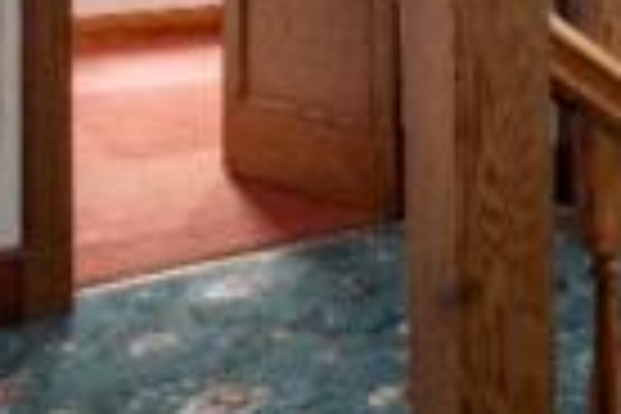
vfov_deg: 17.9
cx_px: 691
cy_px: -124
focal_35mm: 71
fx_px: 1225
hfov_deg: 26.2
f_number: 5.6
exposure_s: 1/8
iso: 640
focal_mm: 15
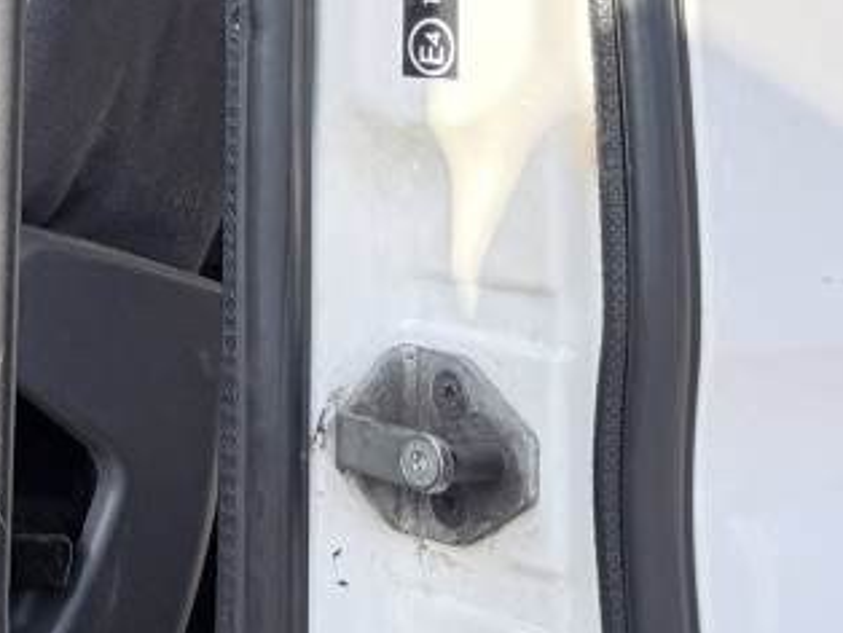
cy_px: -400
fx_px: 2681
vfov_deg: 12.6
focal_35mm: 110
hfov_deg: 15.2
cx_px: -725
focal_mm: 6.76
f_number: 1.78
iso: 100
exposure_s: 1/1139
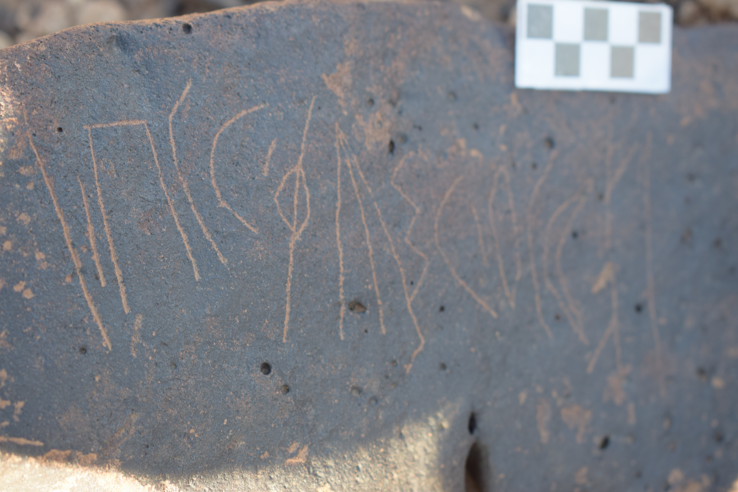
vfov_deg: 16.6
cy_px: 246
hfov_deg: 24.6
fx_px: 1691
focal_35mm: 82
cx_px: 369
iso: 200
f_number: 5.6
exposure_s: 1/80
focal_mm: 55
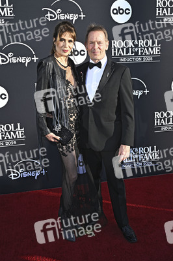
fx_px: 267
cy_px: 130
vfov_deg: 51.9
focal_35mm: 37
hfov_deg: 35.9
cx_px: 86
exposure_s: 1/320
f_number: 10
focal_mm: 37
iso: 250
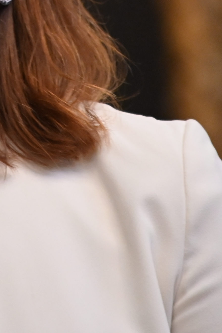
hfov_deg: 1.5
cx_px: -112
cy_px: -163
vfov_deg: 2.2
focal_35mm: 920
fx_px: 8509
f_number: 2.8
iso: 3200
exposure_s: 1/160
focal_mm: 200
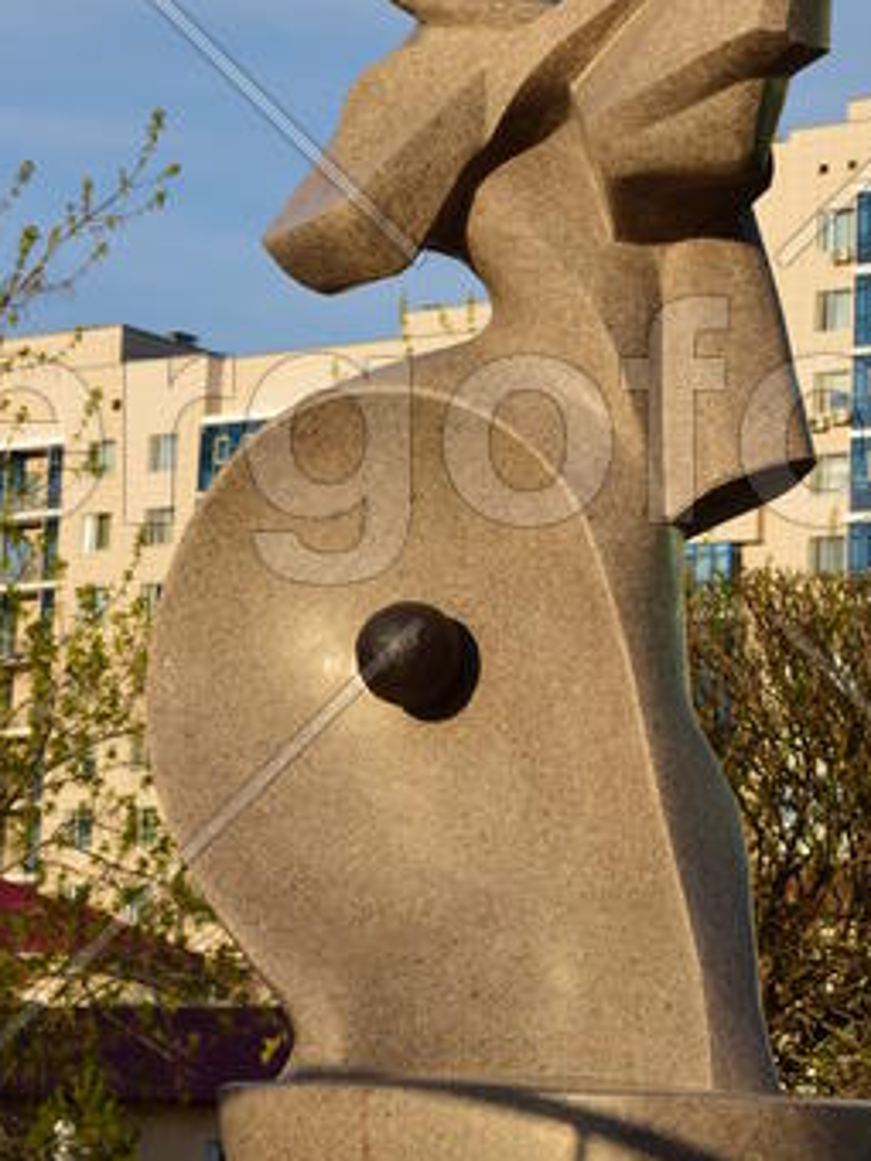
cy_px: 440
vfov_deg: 16.7
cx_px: 599
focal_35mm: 118
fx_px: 3959
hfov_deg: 12.5
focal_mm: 48
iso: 100
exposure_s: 1/250
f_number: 8
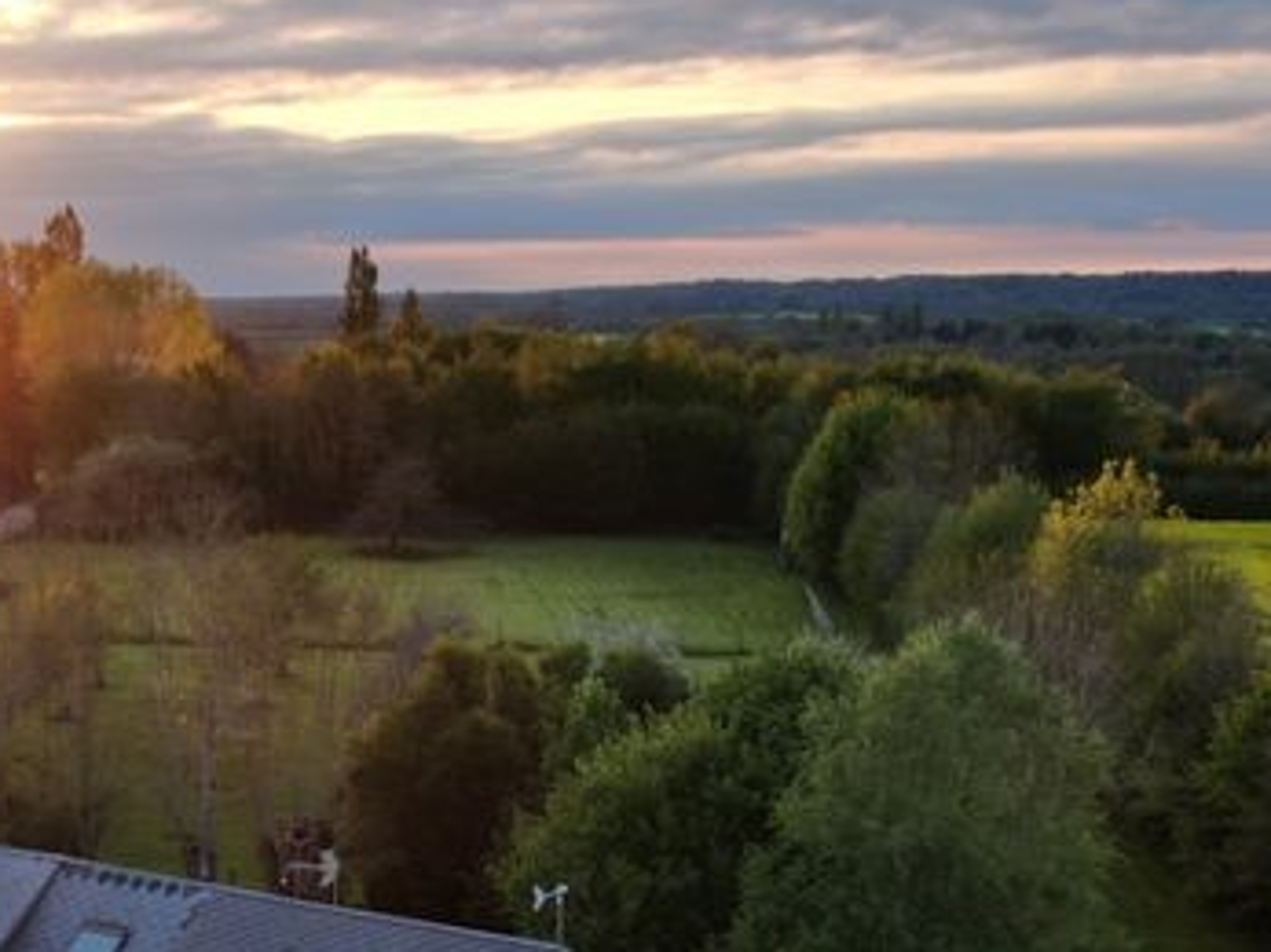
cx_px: 348
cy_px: 674
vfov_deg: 17.7
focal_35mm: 83
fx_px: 3046
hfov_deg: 23.4
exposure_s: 1/240
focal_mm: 8.6
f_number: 3.8
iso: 100
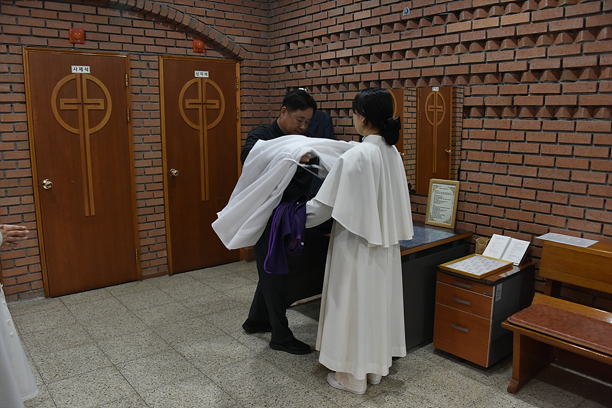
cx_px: 306
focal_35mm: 28
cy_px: 204
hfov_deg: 65.5
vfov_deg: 46.4
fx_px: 476
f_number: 5.6
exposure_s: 1/125
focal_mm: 28
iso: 3200
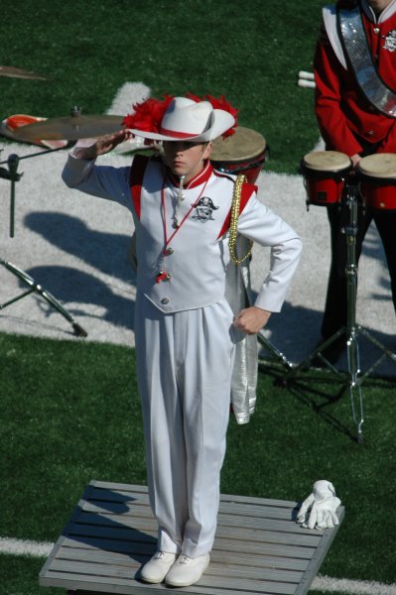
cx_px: 198
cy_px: 298
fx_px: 9421
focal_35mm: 570
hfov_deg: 2.4
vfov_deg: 3.6
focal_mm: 380
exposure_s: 1/2000
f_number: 5.6
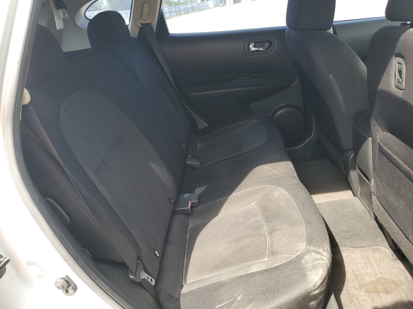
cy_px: 154
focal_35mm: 26
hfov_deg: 67.3
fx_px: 310
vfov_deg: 53.1
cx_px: 206
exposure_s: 1/238
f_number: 1.5
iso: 50
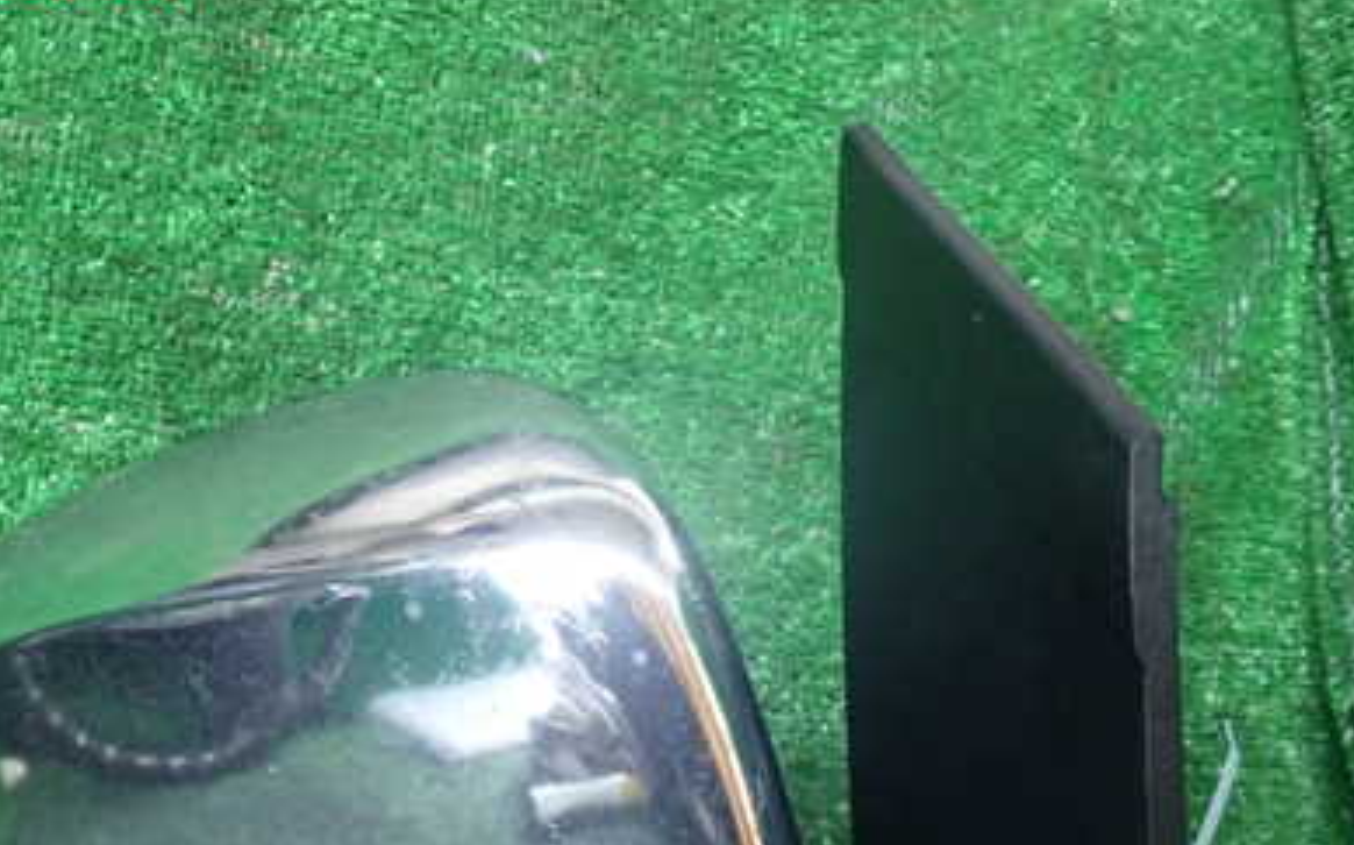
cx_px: 590
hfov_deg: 48.1
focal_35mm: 41
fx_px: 1512
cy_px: 716
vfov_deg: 30.2
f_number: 2
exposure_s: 1/30
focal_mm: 4.5
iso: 640
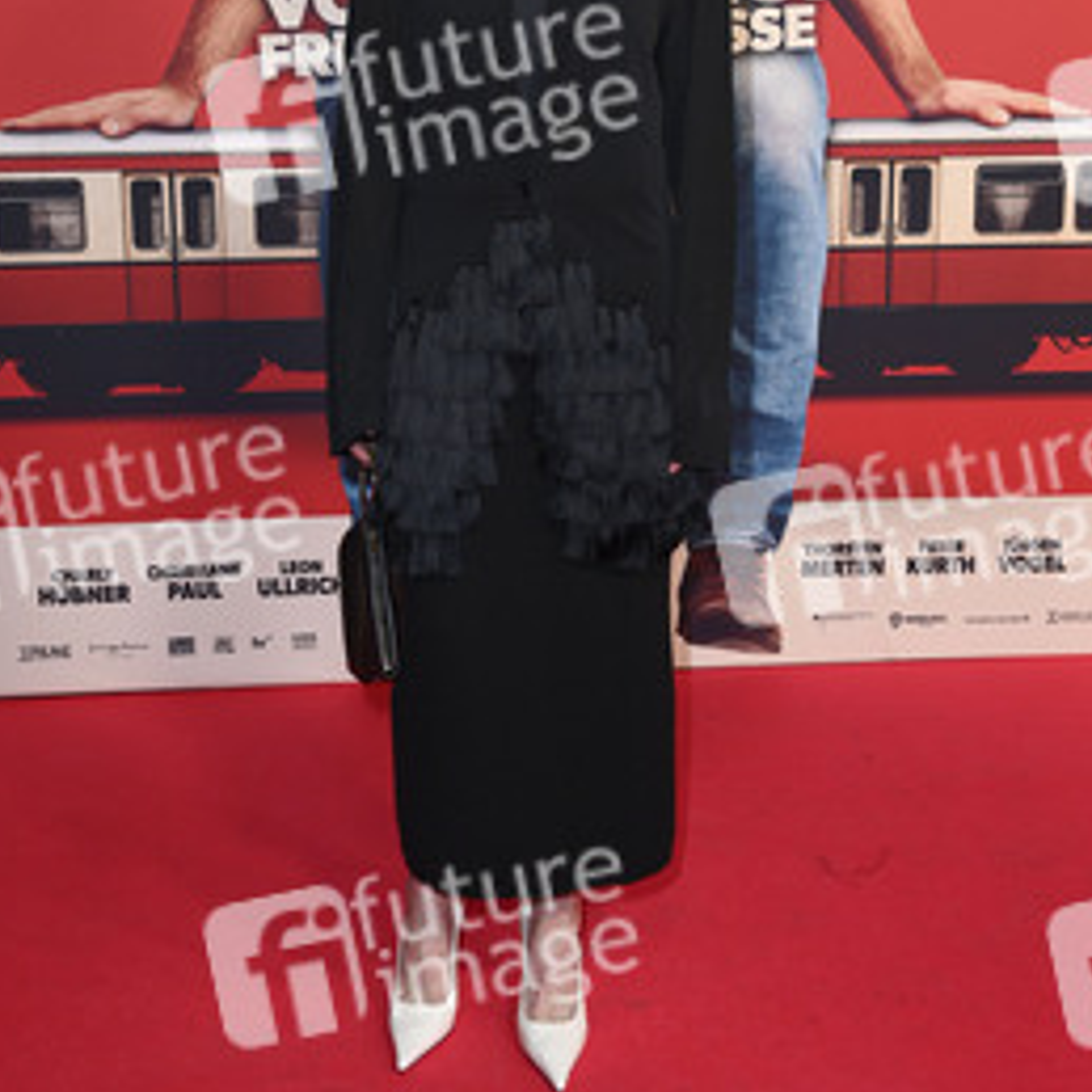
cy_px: 316
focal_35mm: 55
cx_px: 544
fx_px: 1963
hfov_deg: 31.1
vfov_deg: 30.7
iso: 800
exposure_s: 1/250
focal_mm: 42
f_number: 5.6
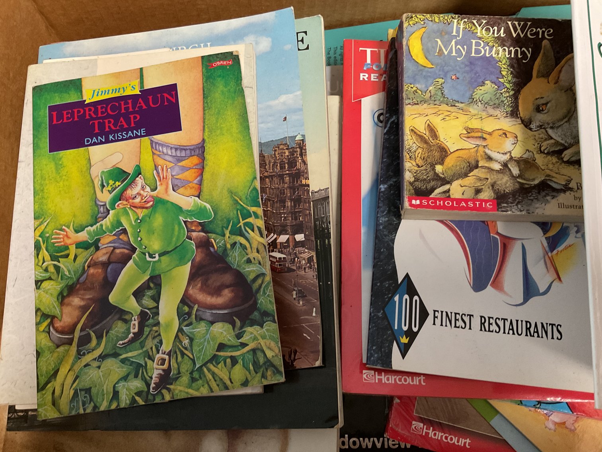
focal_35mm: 29
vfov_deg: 48.2
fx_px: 504
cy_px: 226
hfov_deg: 61.7
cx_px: 301
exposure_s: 1/40
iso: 200
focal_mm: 3
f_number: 1.8
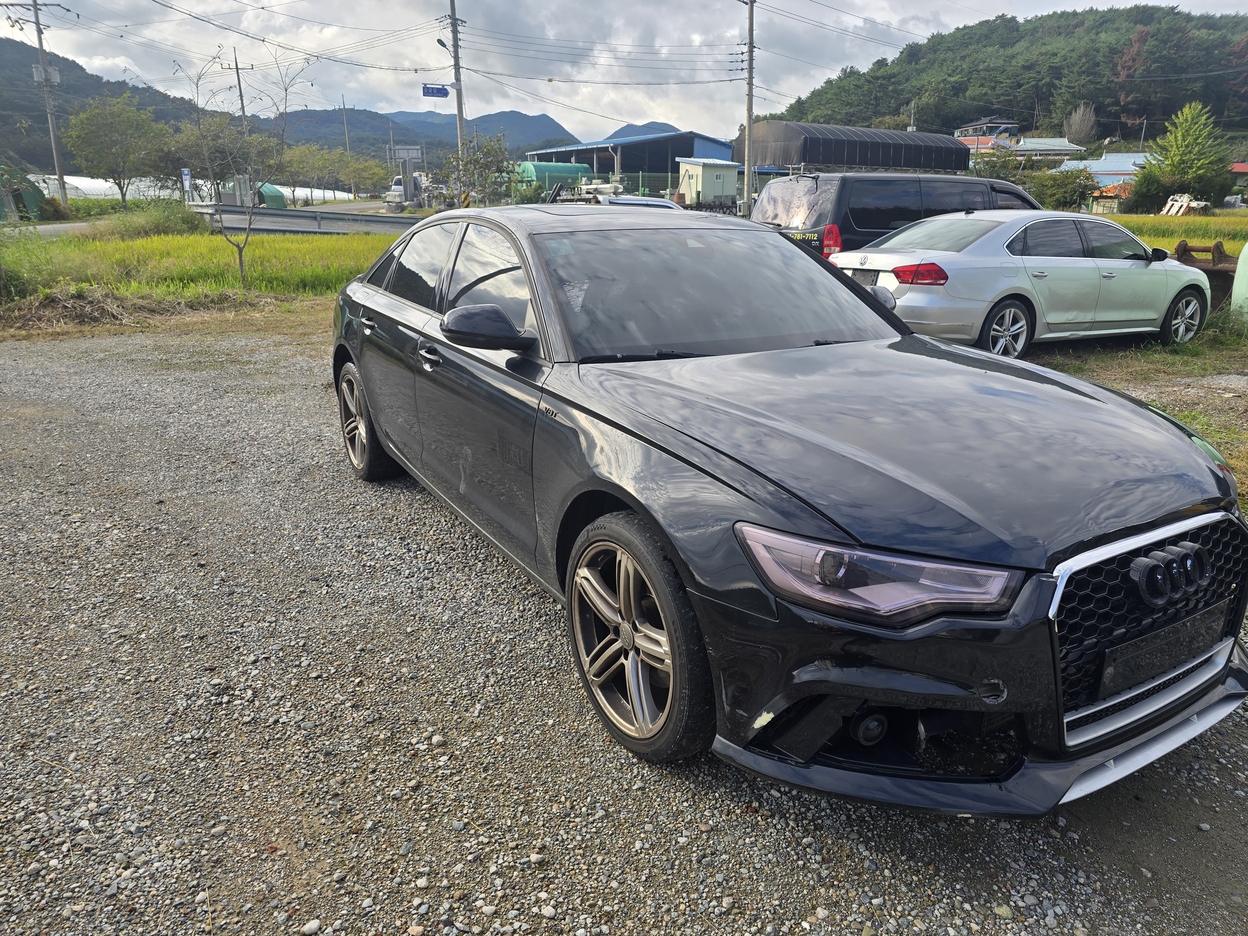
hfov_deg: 73.9
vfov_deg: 58.9
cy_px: 468
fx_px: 829
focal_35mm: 23
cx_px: 624
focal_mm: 6.3
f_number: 1.7
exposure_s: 1/267
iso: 12
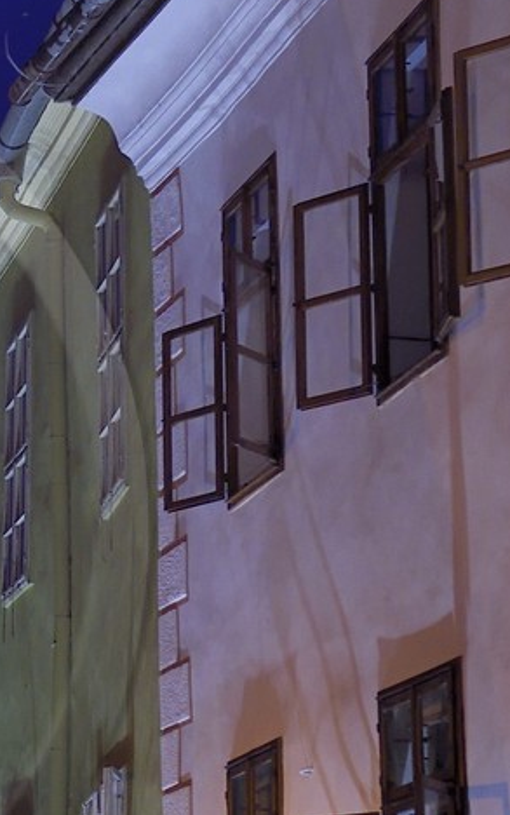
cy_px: 531
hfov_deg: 7.6
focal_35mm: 167
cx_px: -390
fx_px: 3709
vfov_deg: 12.5
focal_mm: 48
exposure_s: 1/50
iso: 1600
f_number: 3.5
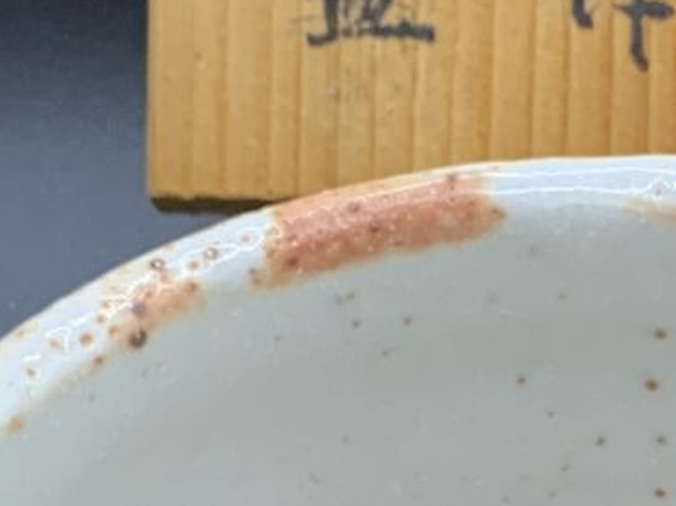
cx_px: 647
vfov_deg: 8.2
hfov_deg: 10.9
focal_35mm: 180
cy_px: 340
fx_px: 3513
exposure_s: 1/121
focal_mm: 4.25
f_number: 1.8
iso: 80
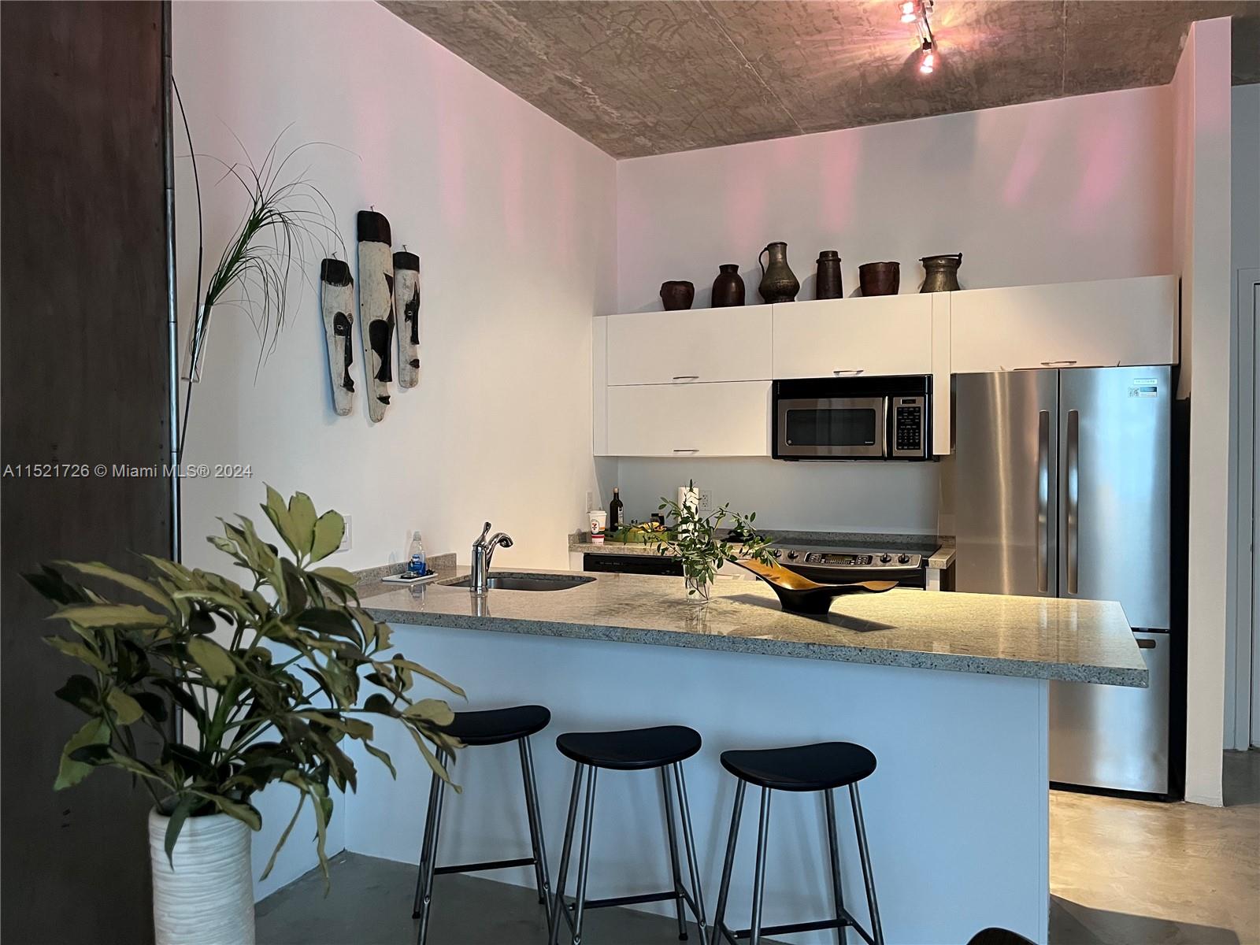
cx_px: 630
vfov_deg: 53.1
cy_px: 472
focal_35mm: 26
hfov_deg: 67.3
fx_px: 946
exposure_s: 1/60
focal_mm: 5.1
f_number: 1.6
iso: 320
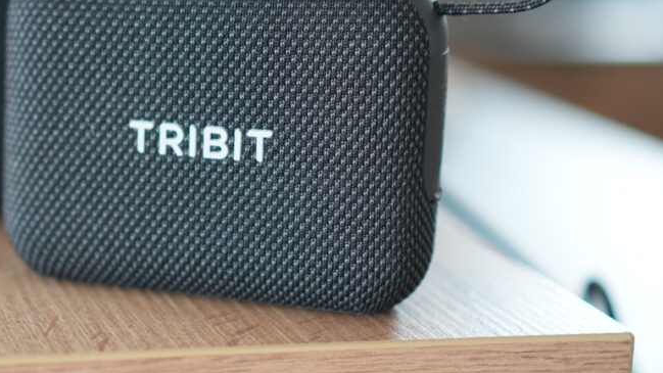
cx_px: 186
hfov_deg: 24.3
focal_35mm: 87
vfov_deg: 13.9
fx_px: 1526
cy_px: 135
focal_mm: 35
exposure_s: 1/60
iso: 320
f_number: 1.8
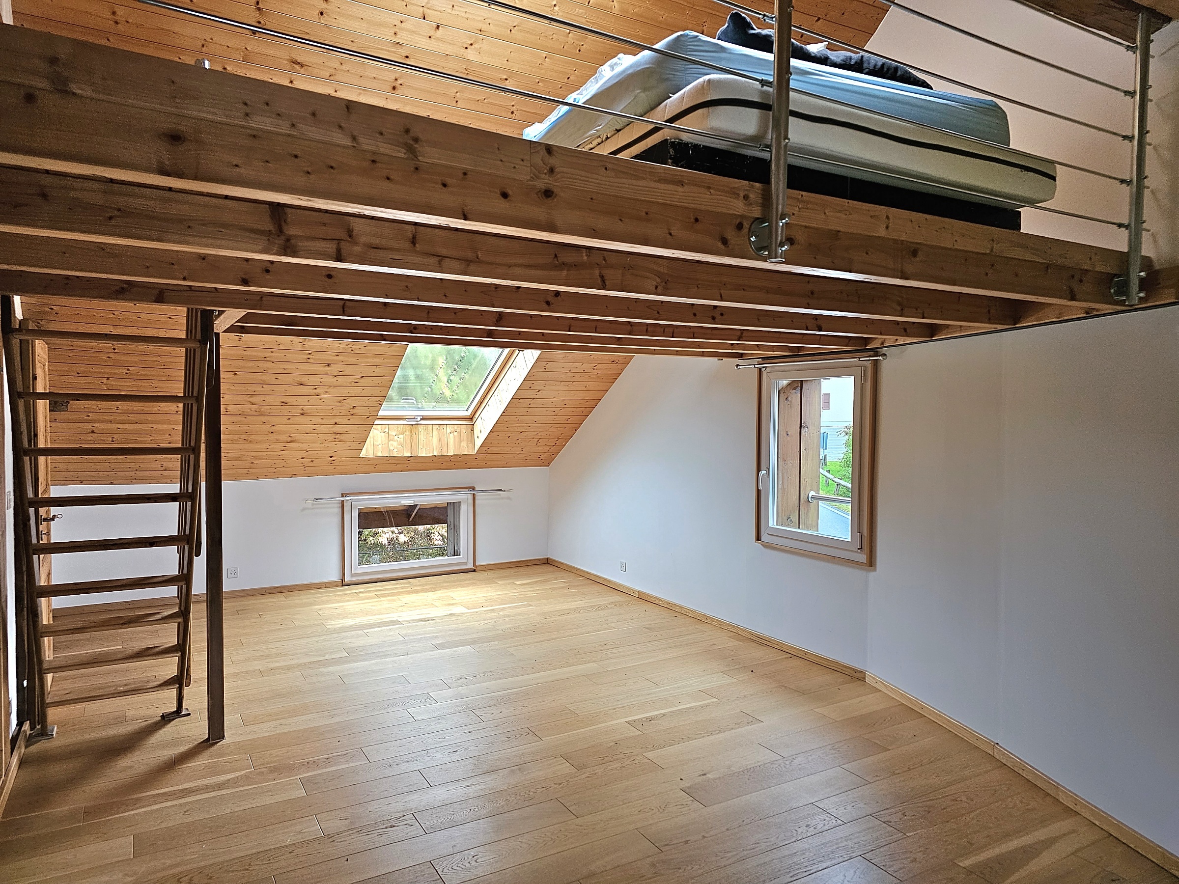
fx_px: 783
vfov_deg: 58.9
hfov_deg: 73.9
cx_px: 590
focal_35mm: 23
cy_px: 442
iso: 320
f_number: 1.7
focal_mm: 6.3
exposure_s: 1/100
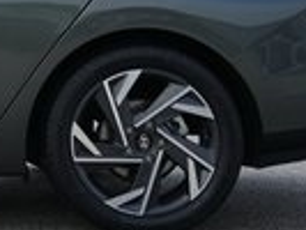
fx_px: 1964
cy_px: -70
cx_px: -255
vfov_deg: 6.6
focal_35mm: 222
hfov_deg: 8.5
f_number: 9
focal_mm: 48
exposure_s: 1/100
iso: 100
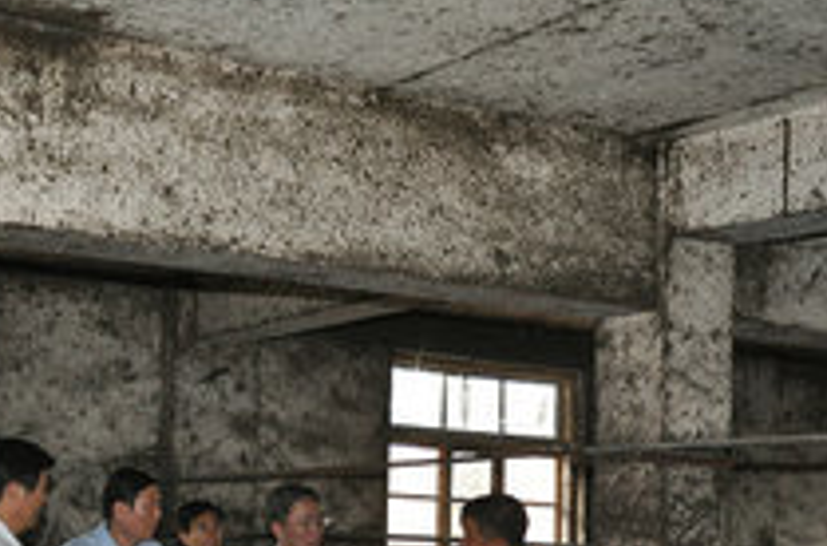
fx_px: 1580
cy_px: 461
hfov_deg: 28.3
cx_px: 103
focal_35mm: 69
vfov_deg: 19.3
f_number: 4
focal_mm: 24
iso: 800
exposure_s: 1/60
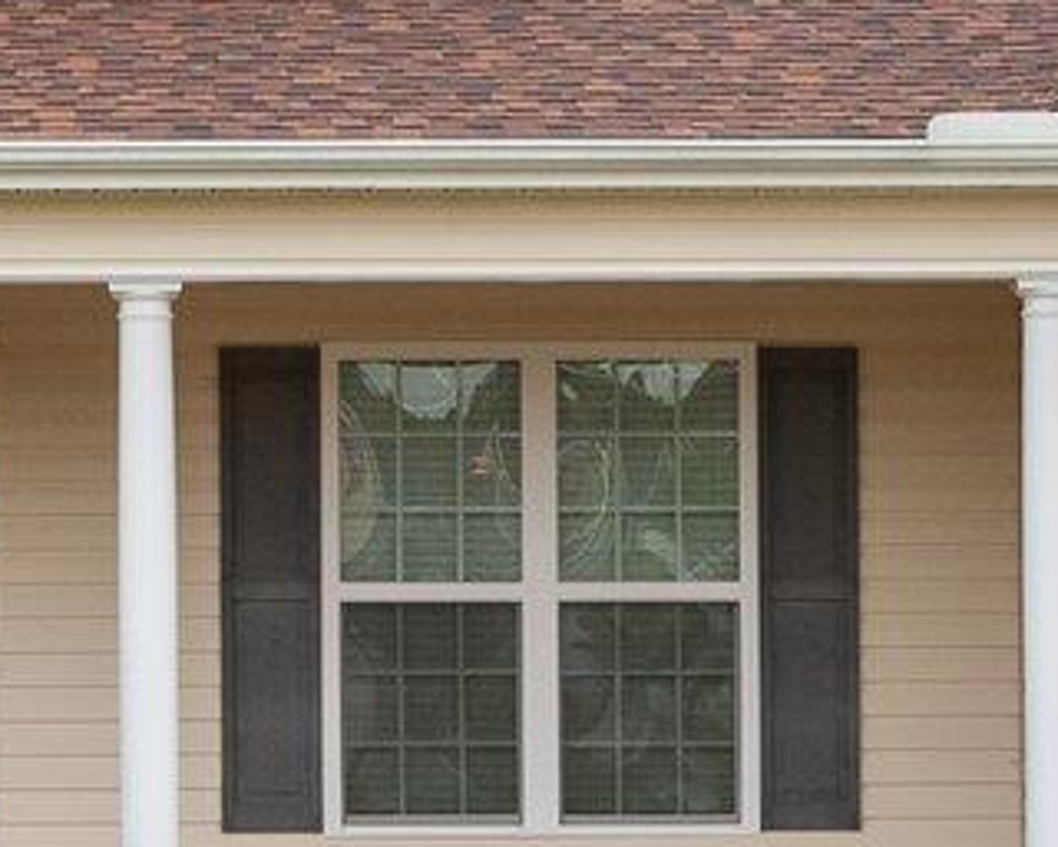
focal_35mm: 192
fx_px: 6012
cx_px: 380
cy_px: -311
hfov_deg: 10.1
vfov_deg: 7.9
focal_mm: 32
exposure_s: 1/400
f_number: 10
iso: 400
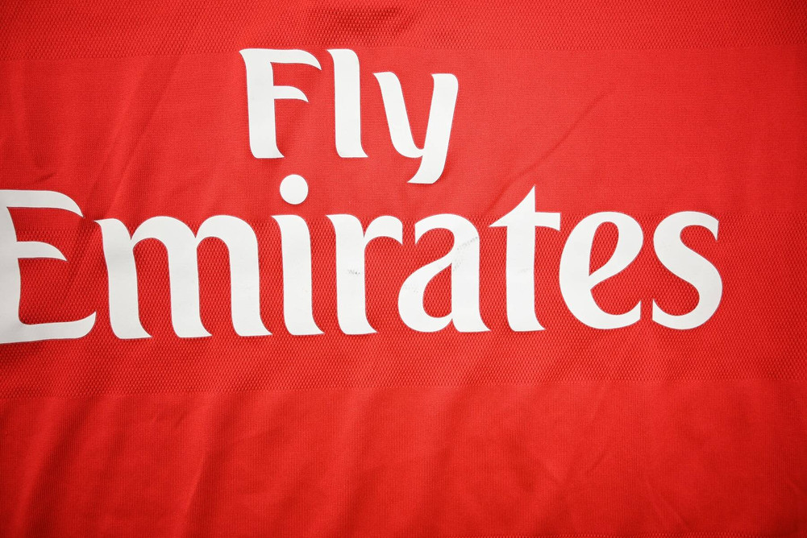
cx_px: 404
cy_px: 269
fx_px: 538
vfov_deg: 53.2
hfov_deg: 73.7
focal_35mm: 24
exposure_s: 1/125
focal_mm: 24
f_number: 4.8
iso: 200
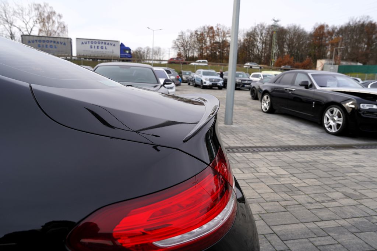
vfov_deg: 53.1
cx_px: 188
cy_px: 126
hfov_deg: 73.7
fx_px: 251
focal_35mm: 24
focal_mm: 24
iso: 100
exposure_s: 1/125
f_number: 5.6
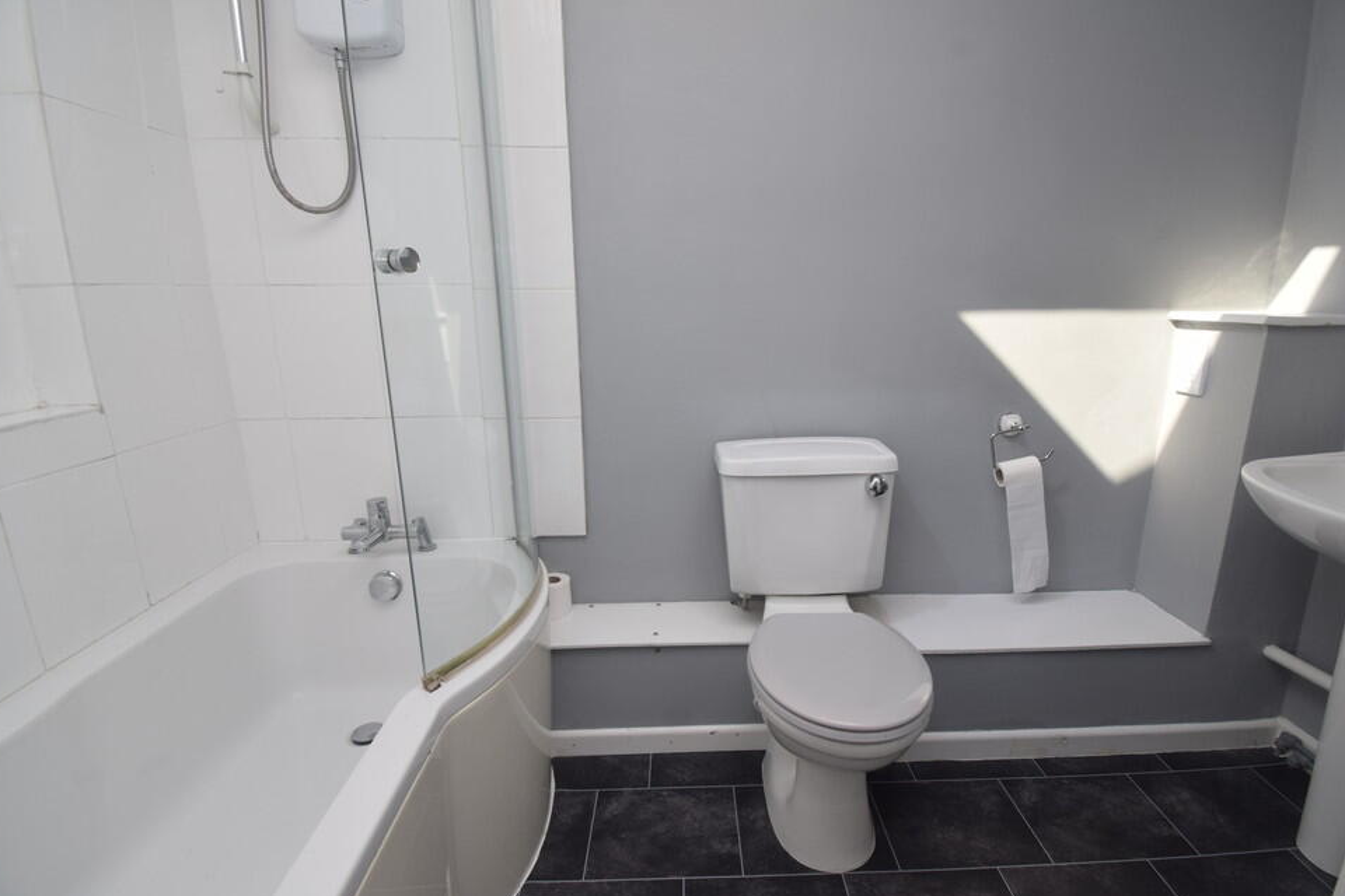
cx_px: 696
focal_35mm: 16
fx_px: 598
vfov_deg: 73.7
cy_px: 453
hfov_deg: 96.7
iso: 400
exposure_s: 1/250
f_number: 8
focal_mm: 10
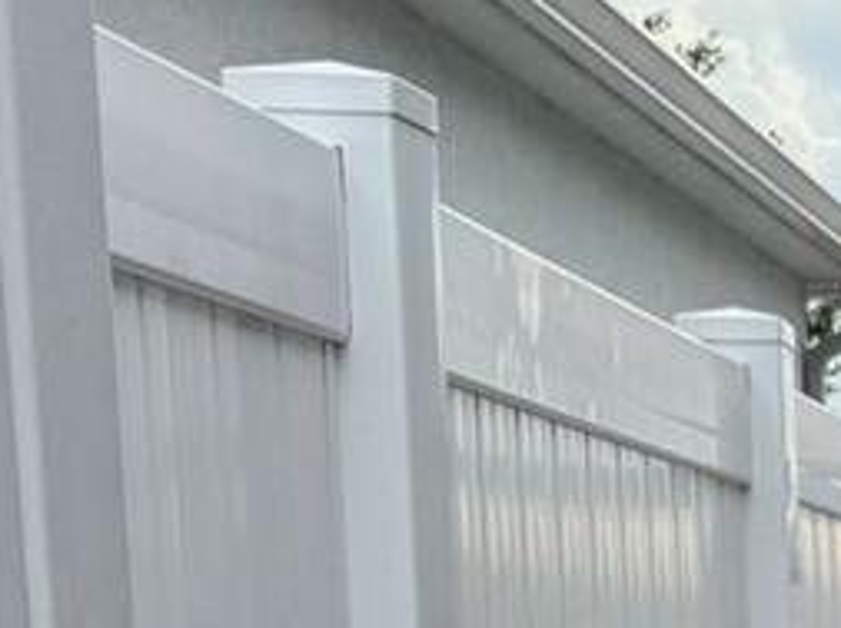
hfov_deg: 12.1
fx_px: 3688
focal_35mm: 152
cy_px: 1771
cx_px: 1416
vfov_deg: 8.4
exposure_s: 1/1211
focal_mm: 6.76
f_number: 1.78
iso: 80
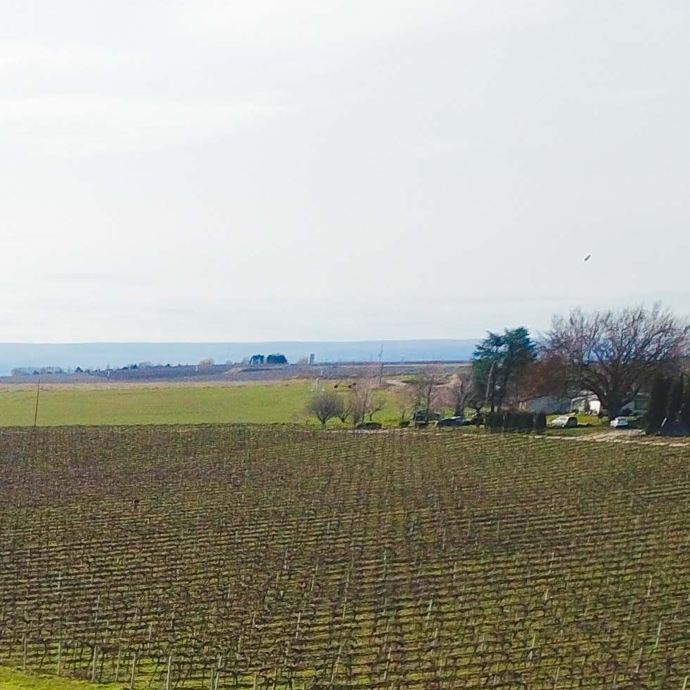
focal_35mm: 94
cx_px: -638
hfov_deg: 15.3
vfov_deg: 16.7
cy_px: 1055
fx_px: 2120
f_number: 2.2
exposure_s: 1/1500
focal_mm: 4.73
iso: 100
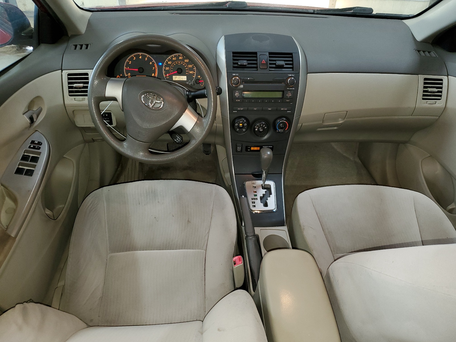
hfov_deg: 67.3
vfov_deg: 53.1
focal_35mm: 26
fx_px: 343
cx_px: 228
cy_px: 171
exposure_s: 1/24
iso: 103
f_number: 1.5
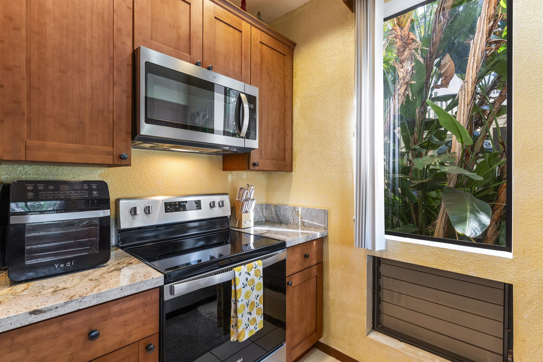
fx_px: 256
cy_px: 181
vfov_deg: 70.4
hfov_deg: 93.3
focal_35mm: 17
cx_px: 272
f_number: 8
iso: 100
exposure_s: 1
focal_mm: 17
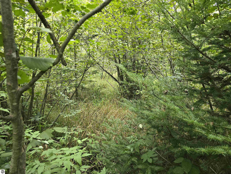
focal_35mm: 23
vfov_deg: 58.9
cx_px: 116
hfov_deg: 73.9
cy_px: 87
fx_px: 153
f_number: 1.7
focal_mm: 6.3
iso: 250
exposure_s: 1/120
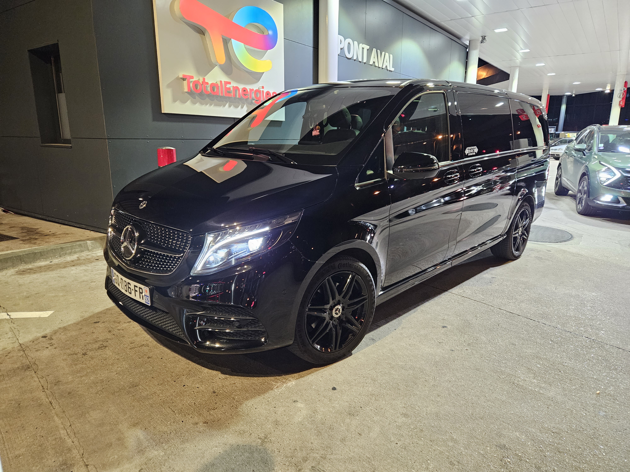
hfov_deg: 73.9
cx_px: 315
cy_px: 236
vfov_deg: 58.9
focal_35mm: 23
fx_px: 419
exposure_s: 1/53
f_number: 1.8
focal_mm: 5.4
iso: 640
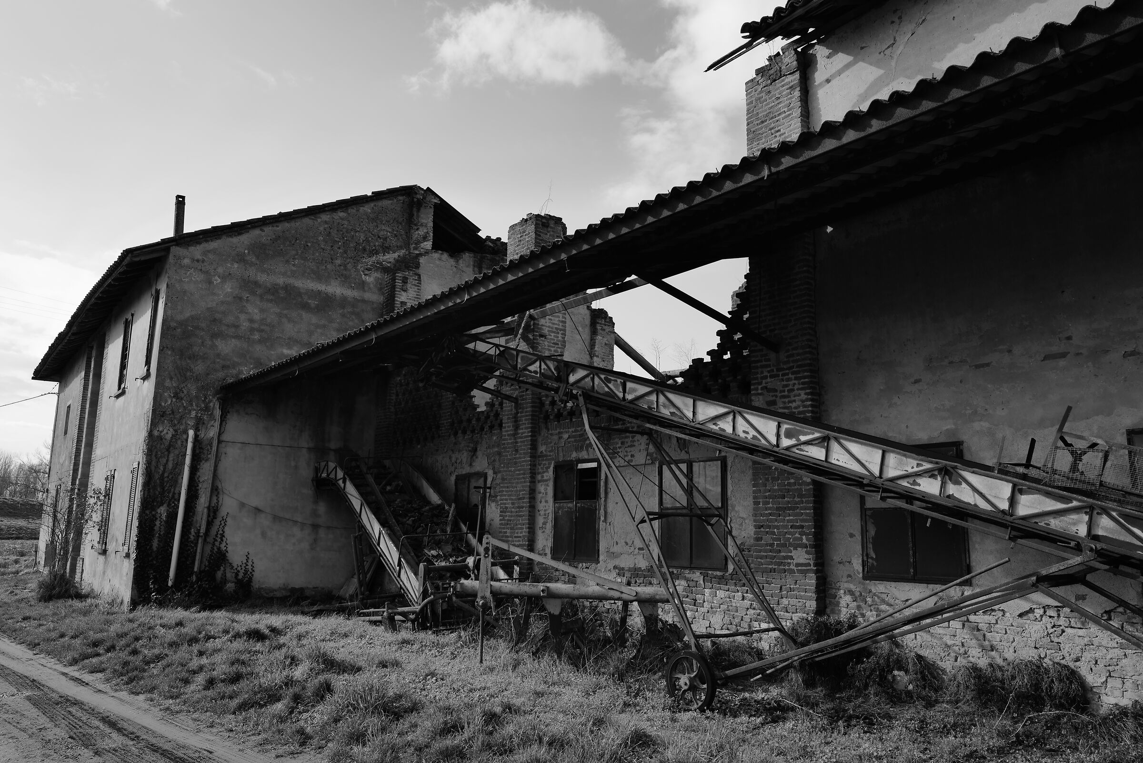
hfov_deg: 65.5
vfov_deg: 46.4
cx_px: 572
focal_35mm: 28
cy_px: 382
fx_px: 889
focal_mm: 28
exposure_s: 1/125
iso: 100
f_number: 9
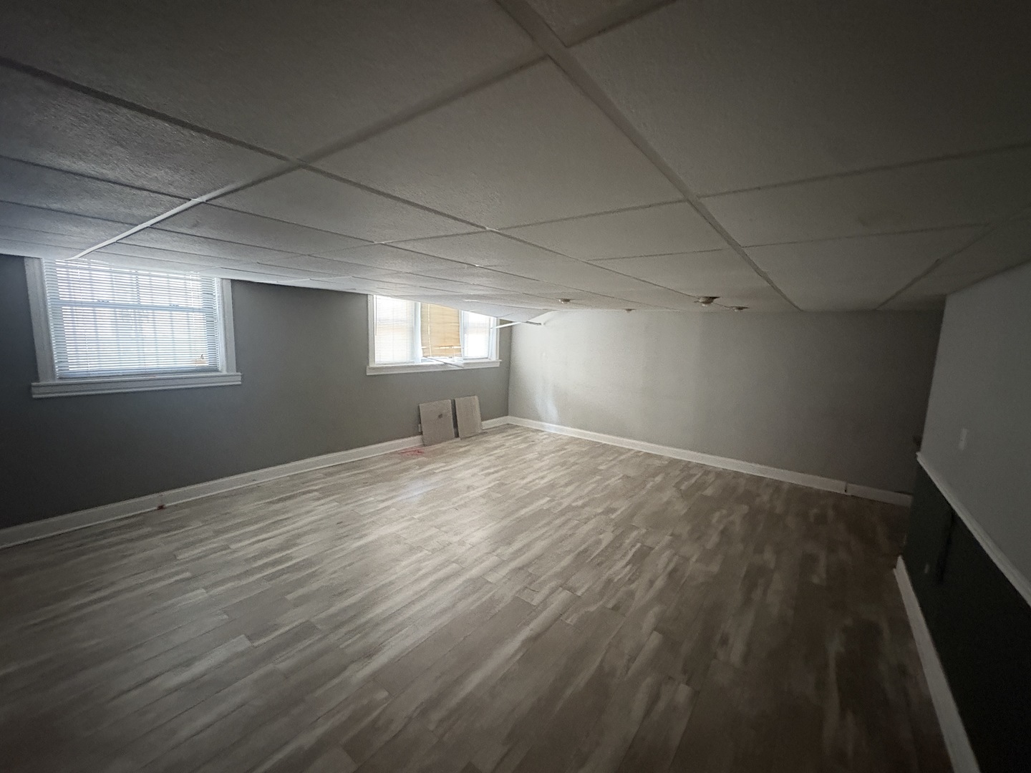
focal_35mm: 14
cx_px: 516
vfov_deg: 85.7
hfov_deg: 102.1
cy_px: 386
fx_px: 417
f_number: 2.2
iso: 1000
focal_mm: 2.22
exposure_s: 1/40
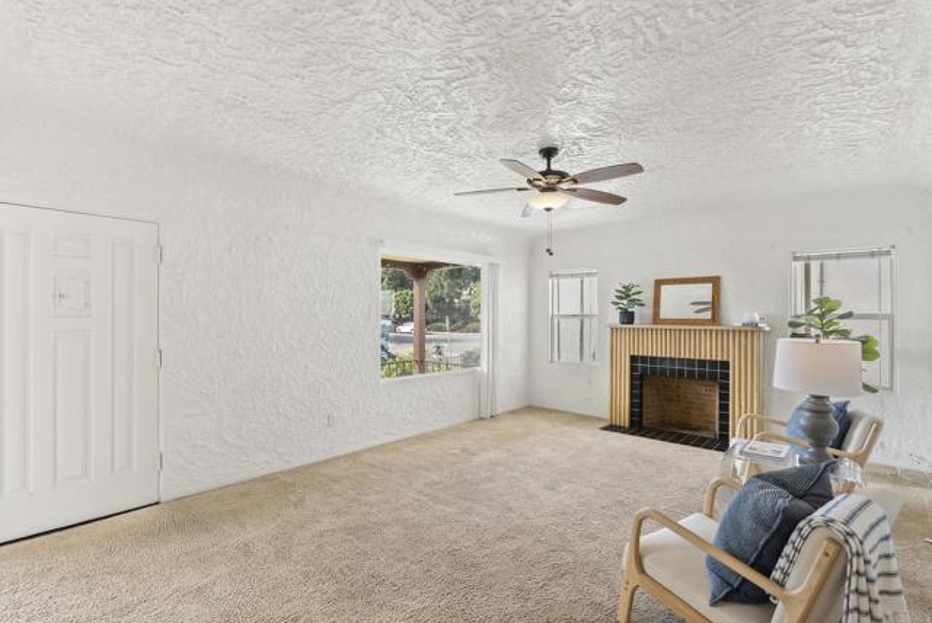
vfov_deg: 73.9
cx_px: 466
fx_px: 415
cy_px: 312
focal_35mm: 16
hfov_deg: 96.7
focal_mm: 16
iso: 800
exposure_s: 1/40
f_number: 7.1
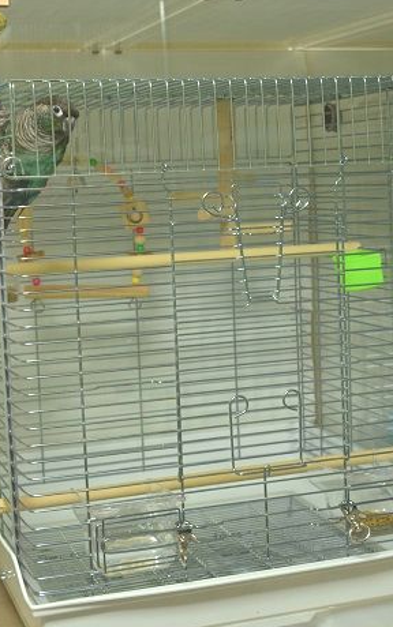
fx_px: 1164
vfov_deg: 30.1
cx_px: 231
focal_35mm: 68
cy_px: 254
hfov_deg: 19.2
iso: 800
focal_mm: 34
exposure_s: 1/30
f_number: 7.1
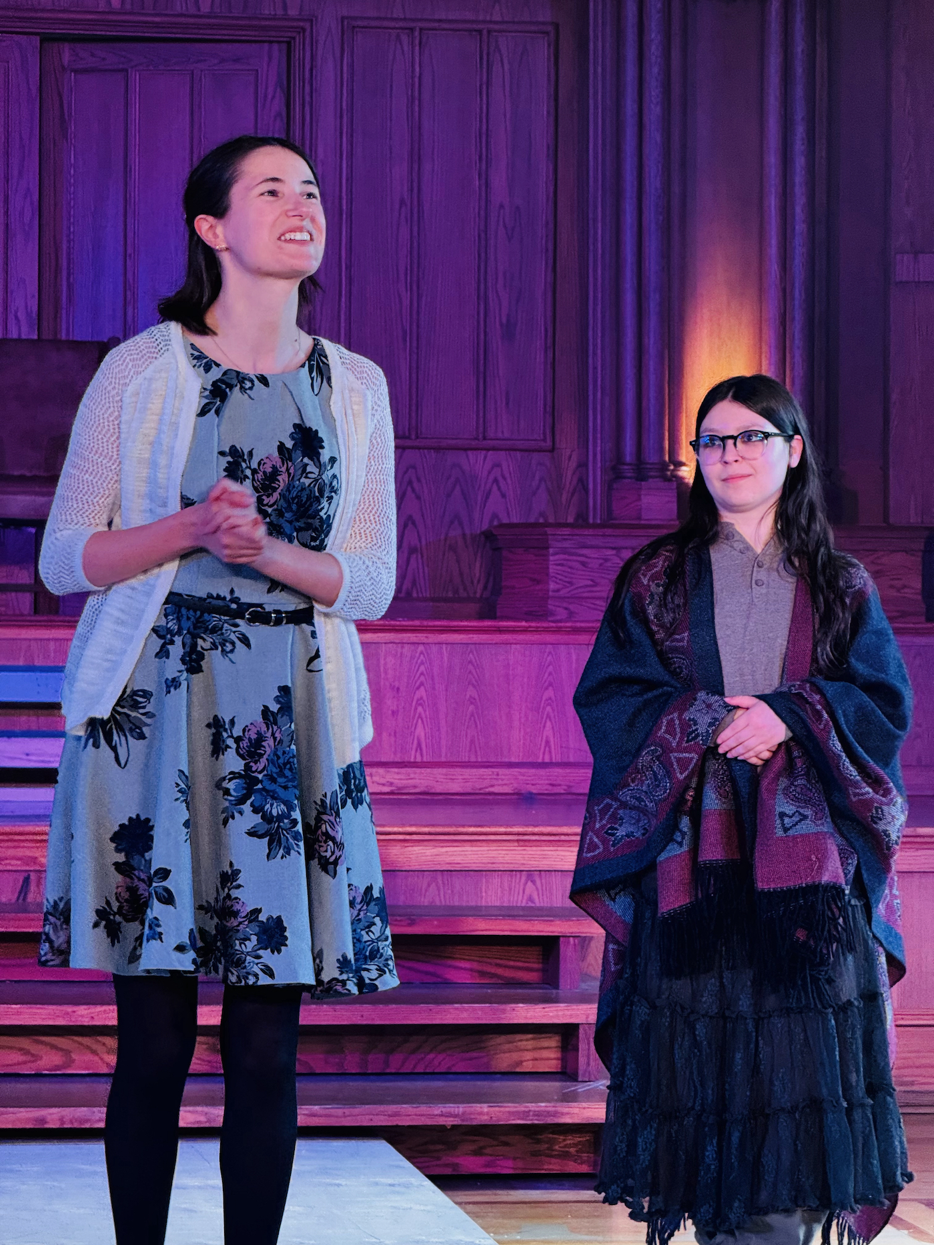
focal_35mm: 120
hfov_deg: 12.3
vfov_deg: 16.4
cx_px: 467
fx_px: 4318
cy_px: 622
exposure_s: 1/60
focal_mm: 15.66
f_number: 2.8
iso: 500
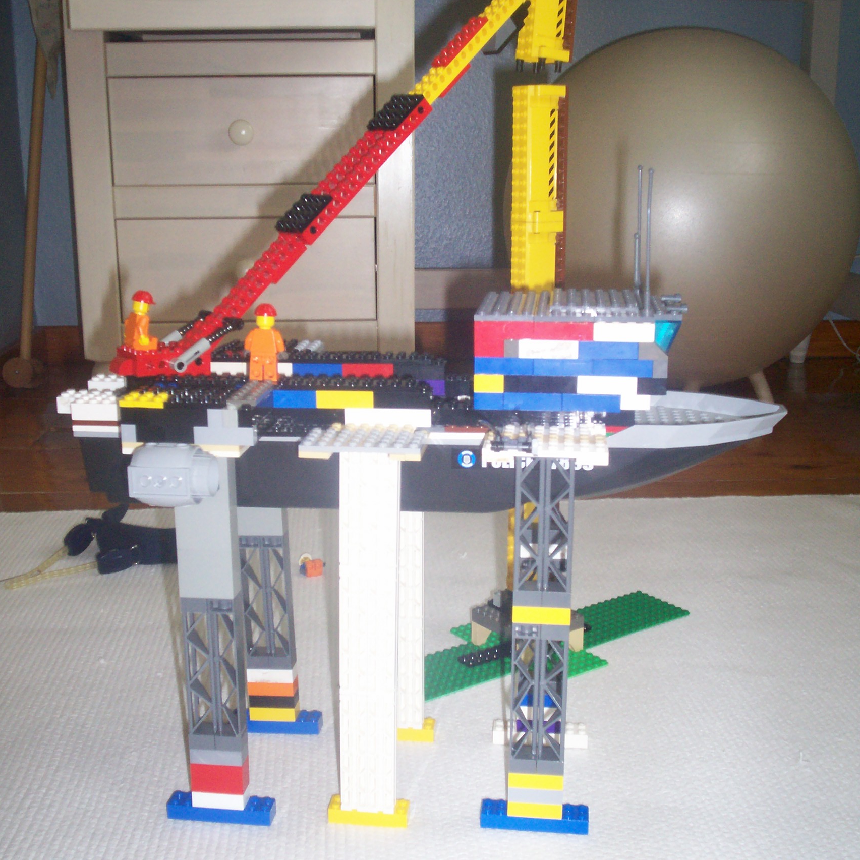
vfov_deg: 39.2
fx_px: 1209
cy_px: 449
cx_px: 425
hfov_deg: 39.2
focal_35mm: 43
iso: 140
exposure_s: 1/64
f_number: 4.5
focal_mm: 5.9
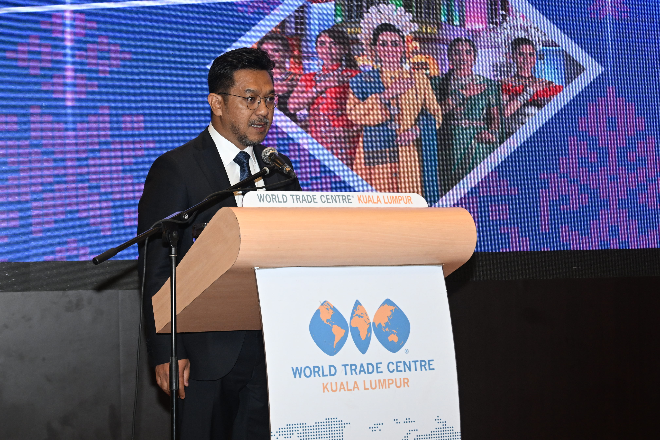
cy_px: 220
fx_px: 1613
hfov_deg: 23.1
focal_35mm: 88
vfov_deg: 15.5
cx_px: 330
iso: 1600
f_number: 6
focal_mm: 59
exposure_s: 1/100
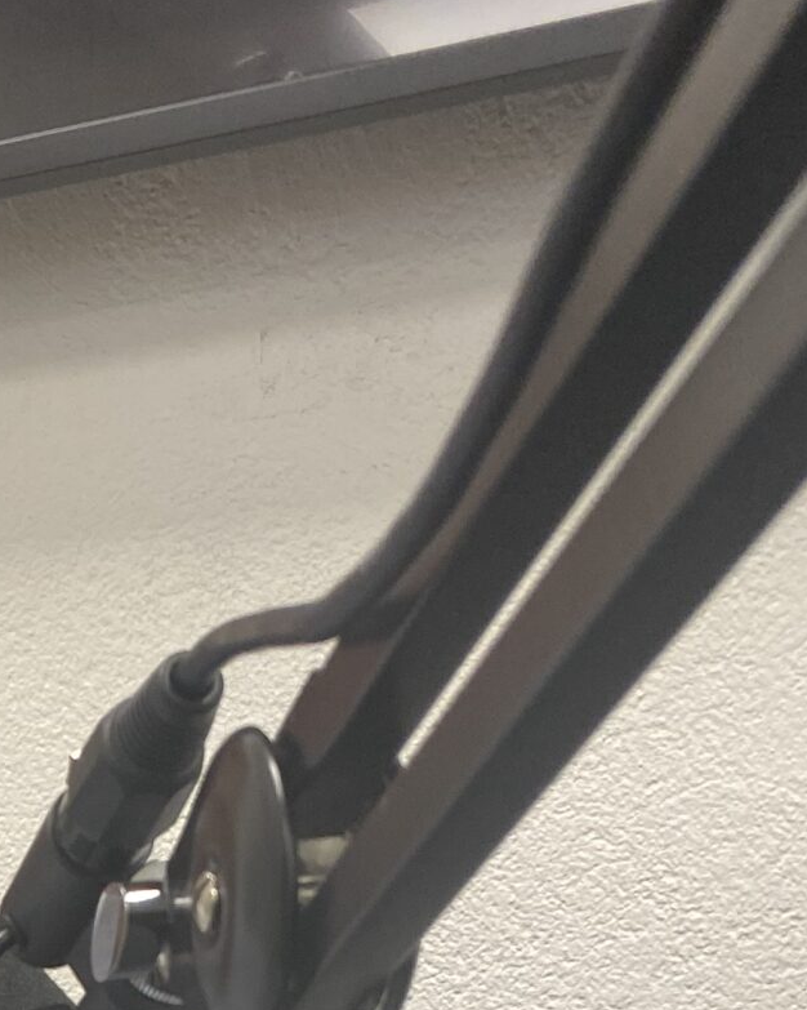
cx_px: -263
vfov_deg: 19.8
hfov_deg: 17.3
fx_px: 2479
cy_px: 1540
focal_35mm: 83
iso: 100
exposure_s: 1/100
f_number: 1.8
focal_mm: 4.25
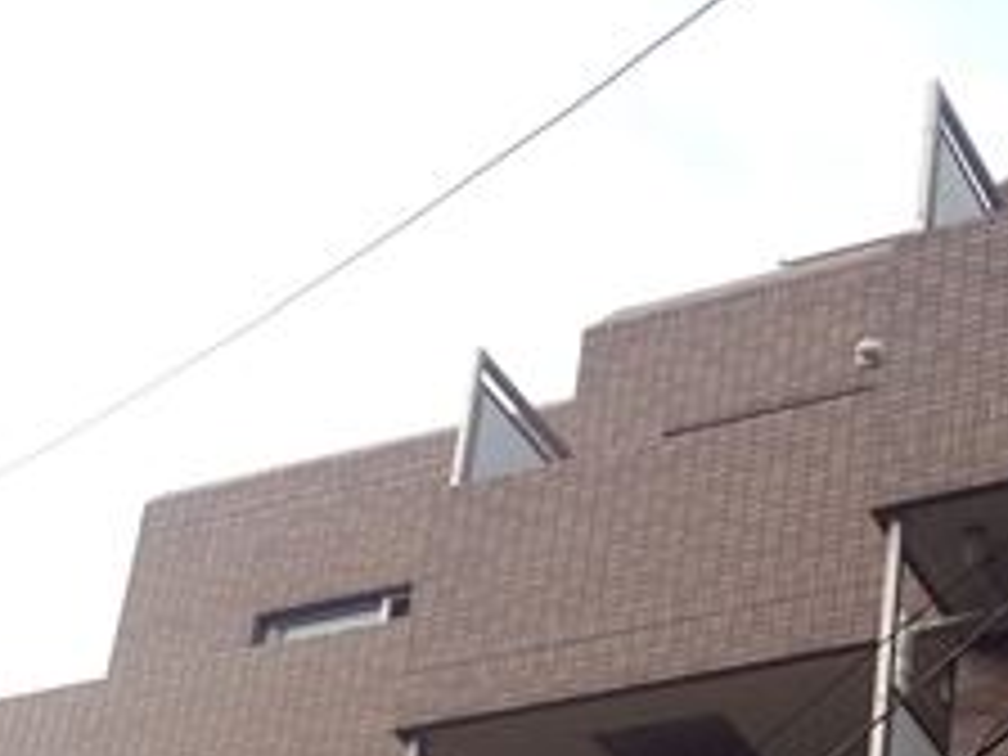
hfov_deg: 19.4
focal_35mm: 100
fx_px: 2912
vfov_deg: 14.2
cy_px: 994
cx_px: 864
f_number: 2.4
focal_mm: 4.28
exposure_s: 1/525
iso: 50
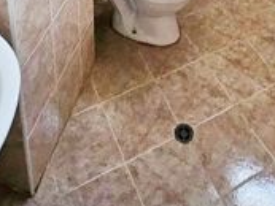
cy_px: -176
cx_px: 163
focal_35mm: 53
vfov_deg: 19.6
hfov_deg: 36.0
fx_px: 421
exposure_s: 1/33.3
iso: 500
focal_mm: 1.7
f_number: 2.2
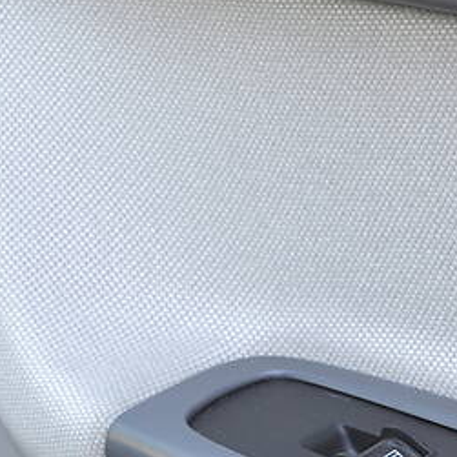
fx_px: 1942
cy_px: 127
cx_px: 269
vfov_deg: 13.4
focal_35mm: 130
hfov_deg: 13.4
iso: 400
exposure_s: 1/50
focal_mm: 32
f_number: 4.8
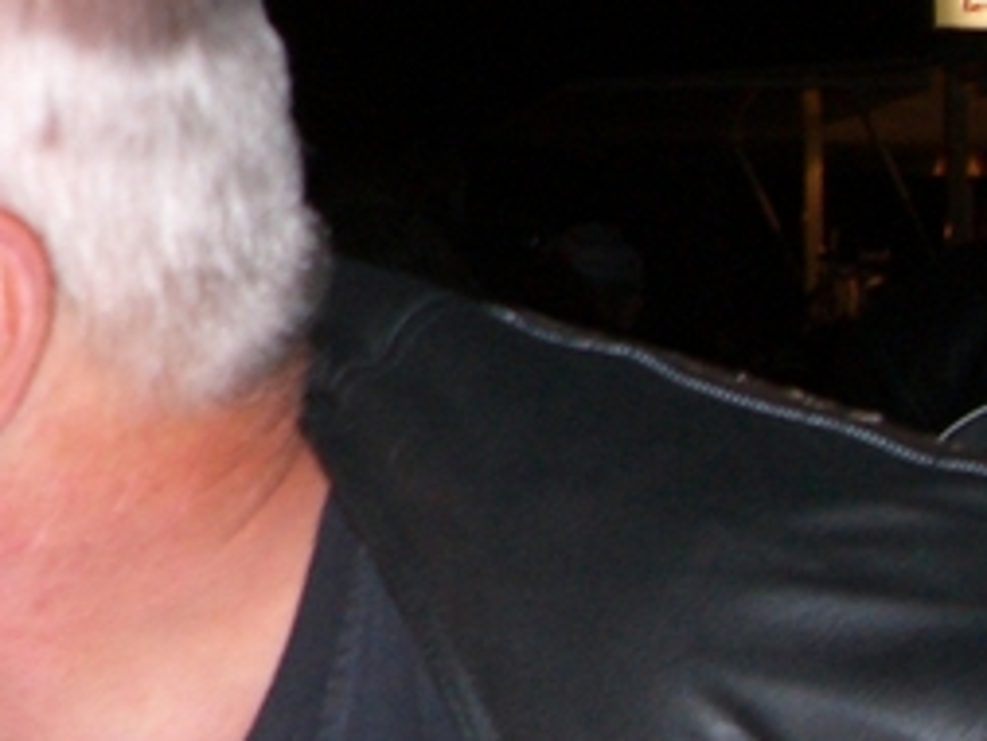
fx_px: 3423
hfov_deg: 15.5
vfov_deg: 12.2
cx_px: -351
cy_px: 12
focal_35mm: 120
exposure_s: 1/60
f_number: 2.7
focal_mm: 6.2
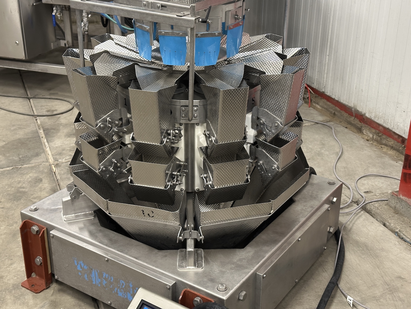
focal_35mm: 48
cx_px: 206
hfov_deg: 39.7
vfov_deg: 30.3
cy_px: 154
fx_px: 570
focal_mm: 6.86
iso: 320
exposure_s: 1/33
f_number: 1.78
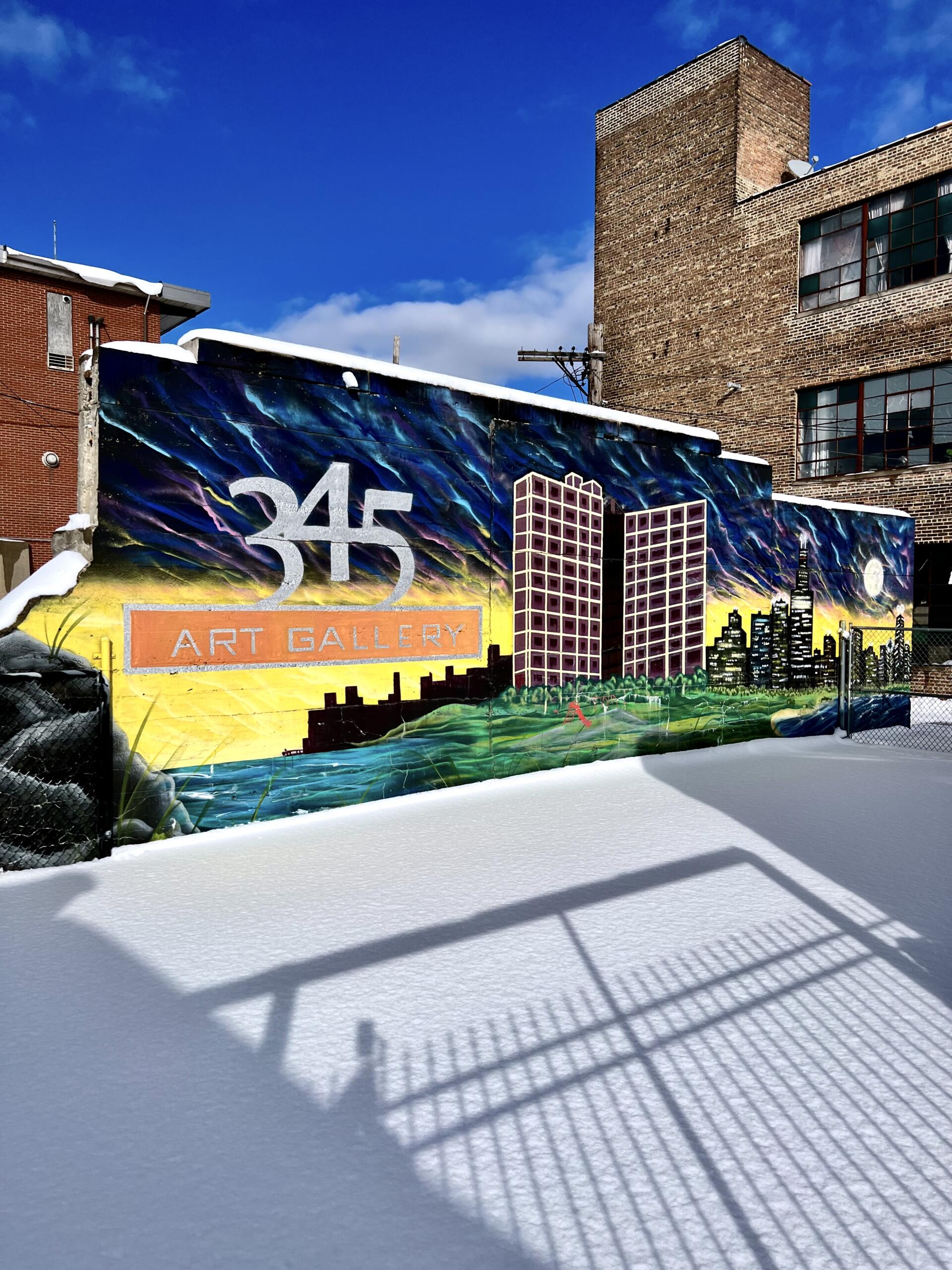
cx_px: 476
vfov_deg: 67.3
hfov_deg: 53.1
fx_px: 953
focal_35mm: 26
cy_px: 635
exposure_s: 1/11364
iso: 50
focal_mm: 5.7
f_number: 1.5
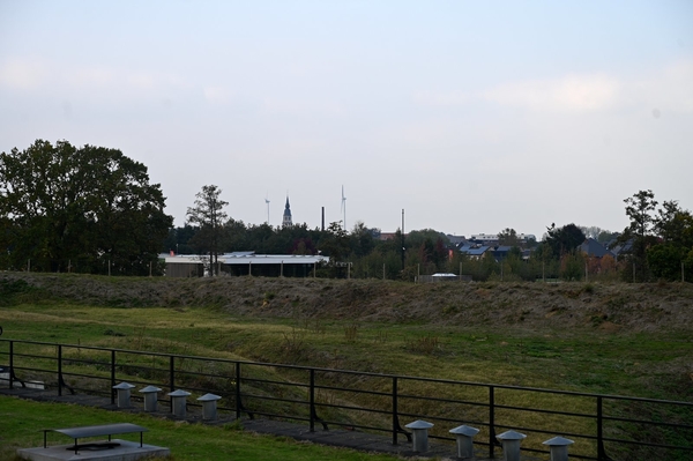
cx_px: 346
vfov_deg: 19.4
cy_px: 230
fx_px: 1346
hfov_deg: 28.9
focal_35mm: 70
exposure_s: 1/125
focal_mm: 70
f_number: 5.6
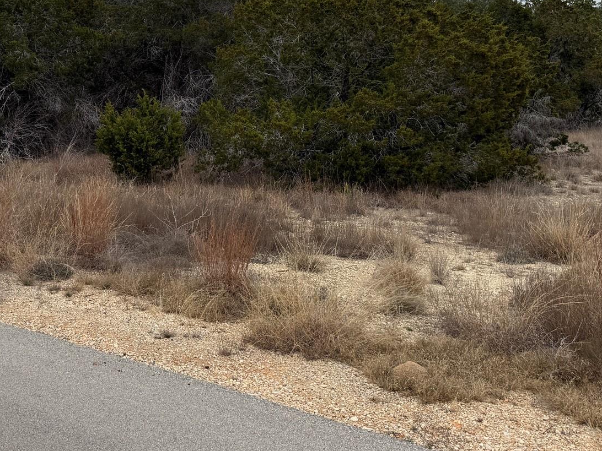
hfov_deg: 41.3
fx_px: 783
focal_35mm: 45
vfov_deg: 31.4
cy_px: 94
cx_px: 182
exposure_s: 1/4405
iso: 80
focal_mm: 6.76
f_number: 1.78
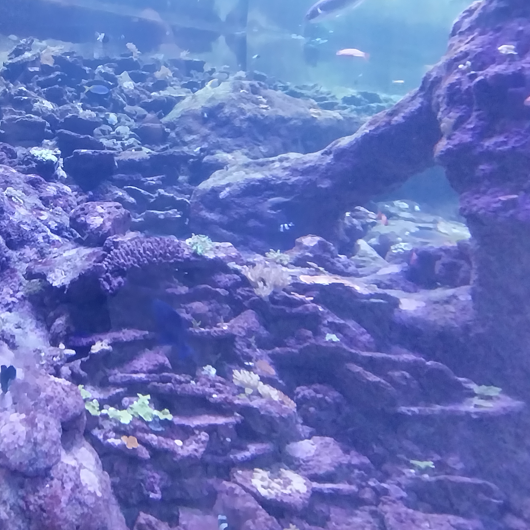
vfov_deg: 71.8
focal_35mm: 21
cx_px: 84
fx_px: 364
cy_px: 229
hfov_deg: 63.8
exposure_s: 1/33.4
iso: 250
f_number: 2.2
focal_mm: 1.13
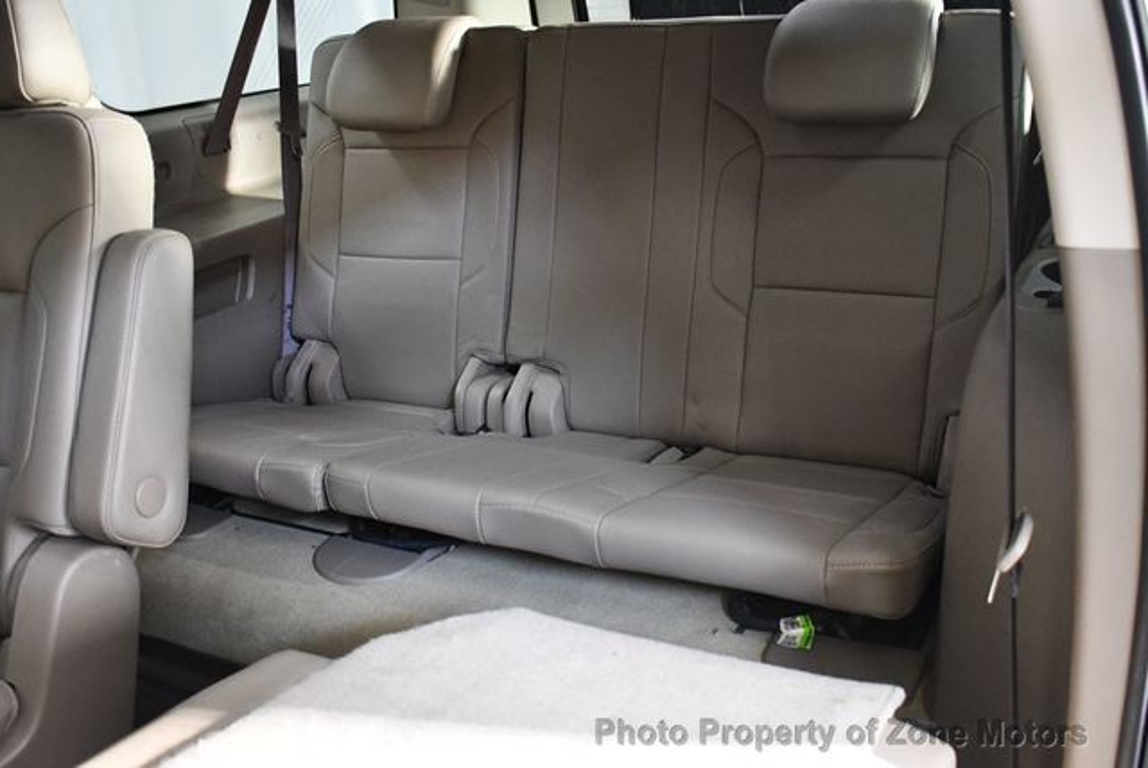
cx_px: 574
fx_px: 1149
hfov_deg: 53.1
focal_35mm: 36
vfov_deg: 36.9
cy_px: 384
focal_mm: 18
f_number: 3.5
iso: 3200
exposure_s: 1/100
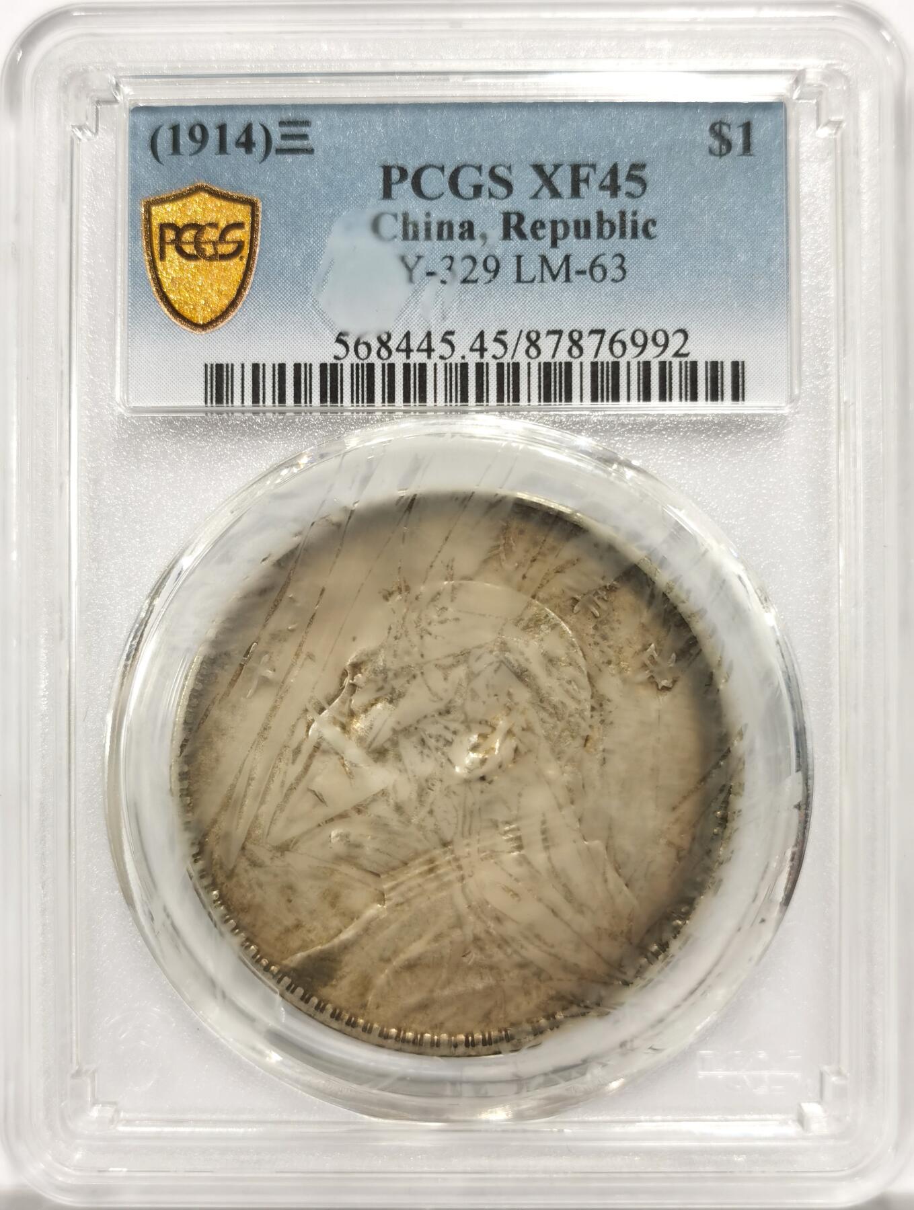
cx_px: 457
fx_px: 1893
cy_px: 605
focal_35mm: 54
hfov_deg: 27.1
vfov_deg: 35.5
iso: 125
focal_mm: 5.56
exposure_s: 1/100
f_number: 16
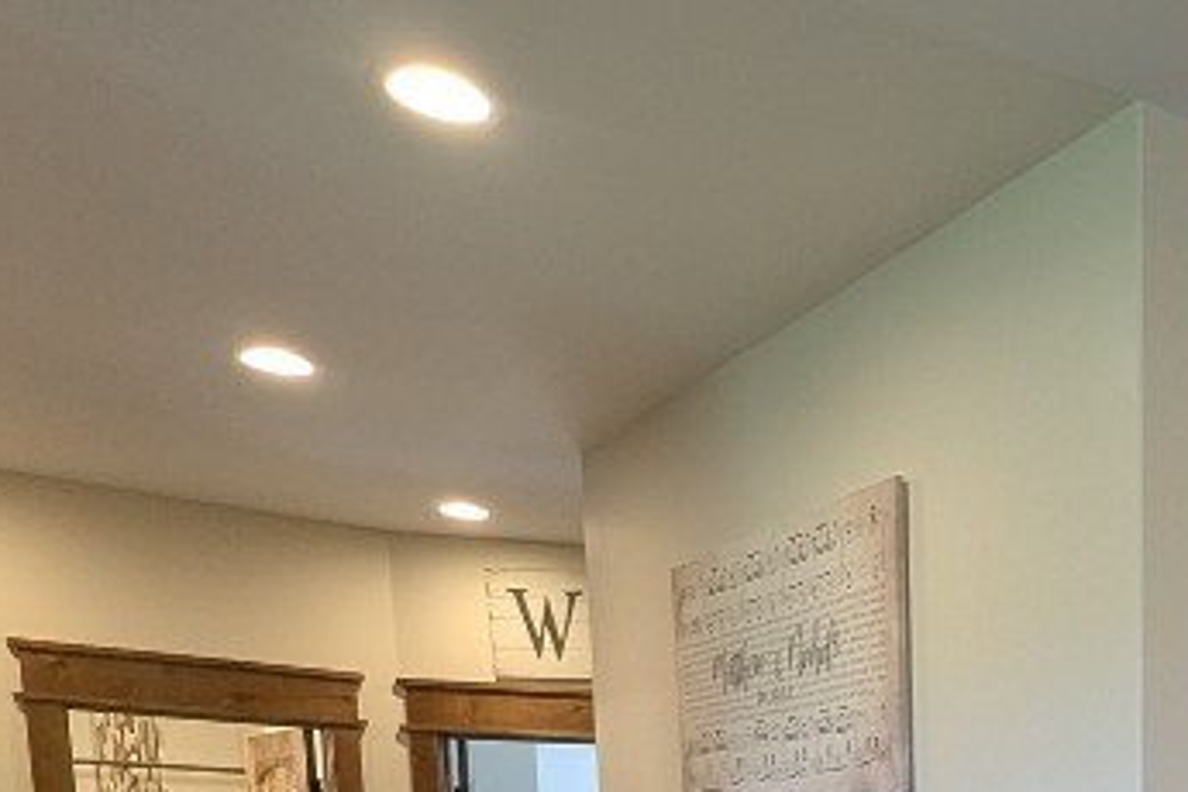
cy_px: 1102
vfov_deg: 26.6
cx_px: 1295
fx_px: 1320
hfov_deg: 39.8
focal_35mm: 40
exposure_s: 1/24
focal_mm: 1.95
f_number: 2.2
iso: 49
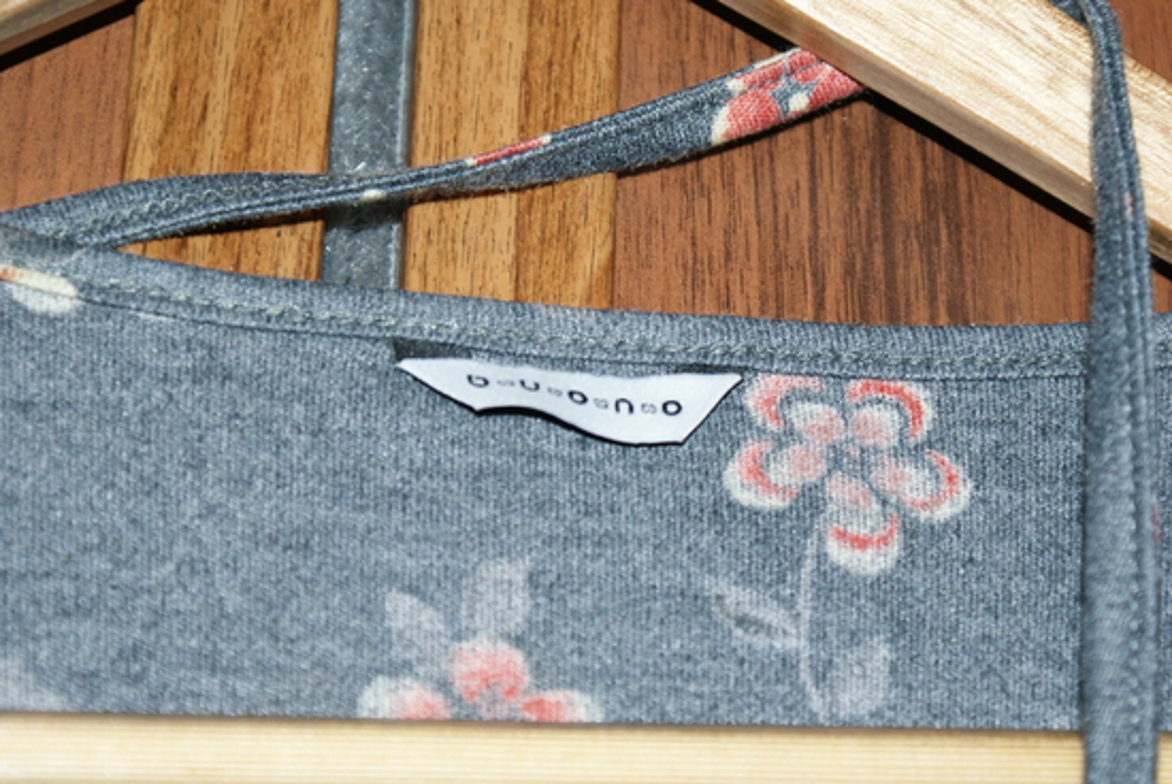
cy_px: 392
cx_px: 586
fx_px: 3422
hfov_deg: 19.4
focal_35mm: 105
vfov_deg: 13.1
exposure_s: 1/125
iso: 400
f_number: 5.6
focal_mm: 70
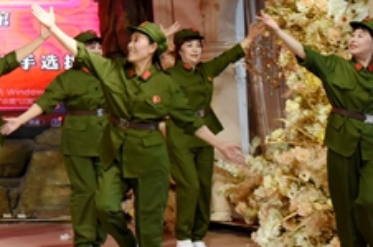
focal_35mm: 117
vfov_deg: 11.5
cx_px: -182
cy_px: -34
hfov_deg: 16.1
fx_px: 1211
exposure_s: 1/160
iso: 800
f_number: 6.3
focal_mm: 22
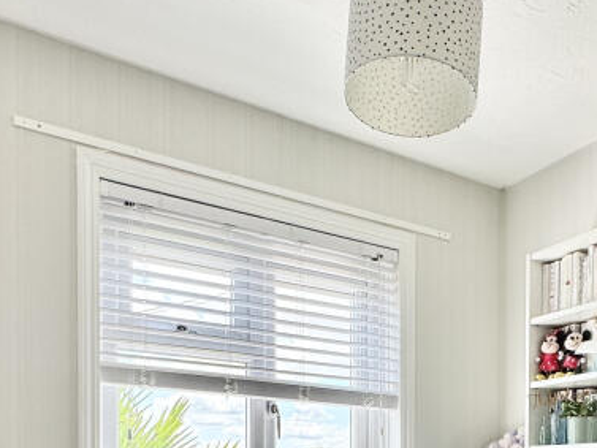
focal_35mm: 38
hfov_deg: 48.1
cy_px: 486
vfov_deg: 33.2
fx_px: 656
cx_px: 399
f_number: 2.2
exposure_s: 1/164
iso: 40
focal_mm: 2.22
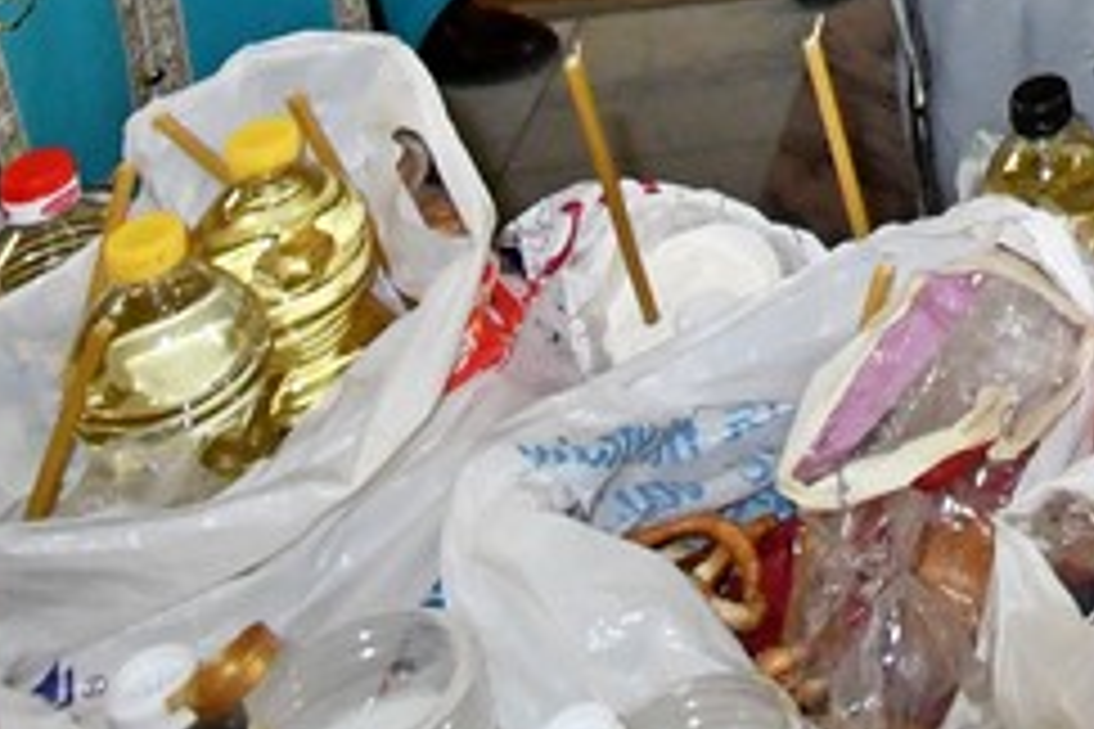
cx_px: 1927
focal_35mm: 74
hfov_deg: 20.3
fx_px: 2249
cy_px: -1030
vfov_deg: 13.4
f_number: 4.5
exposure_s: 1/60
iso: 2500
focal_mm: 10
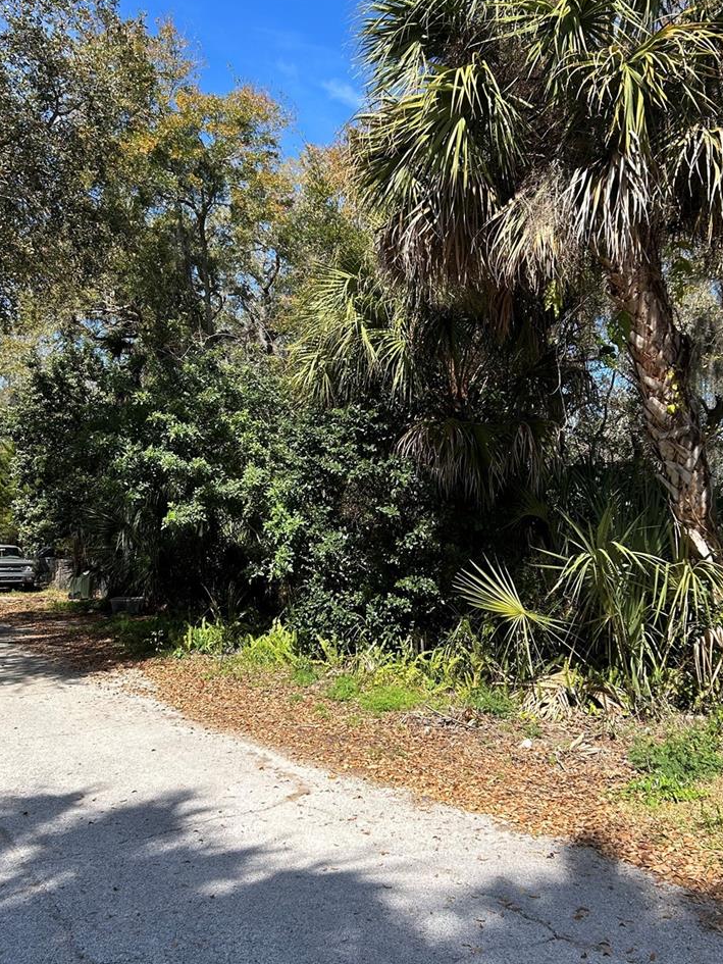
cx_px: 375
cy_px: 499
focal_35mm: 33
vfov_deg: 55.3
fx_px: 919
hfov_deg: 42.9
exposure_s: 1/1934
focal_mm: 5.7
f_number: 1.5
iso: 50
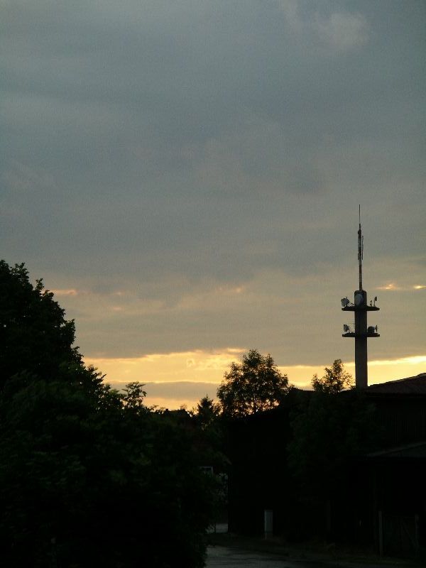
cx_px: 213
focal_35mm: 134
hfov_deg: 11.1
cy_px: 284
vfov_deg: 14.7
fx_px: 2199
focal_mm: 27.8
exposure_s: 1/160
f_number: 4.2
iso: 64
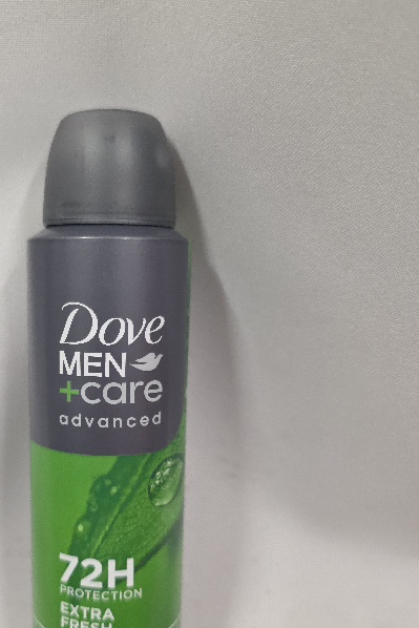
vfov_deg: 58.3
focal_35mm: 32
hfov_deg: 40.0
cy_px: 372
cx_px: 106
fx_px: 558
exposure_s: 1/101
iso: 500
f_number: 1.7
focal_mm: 6.3
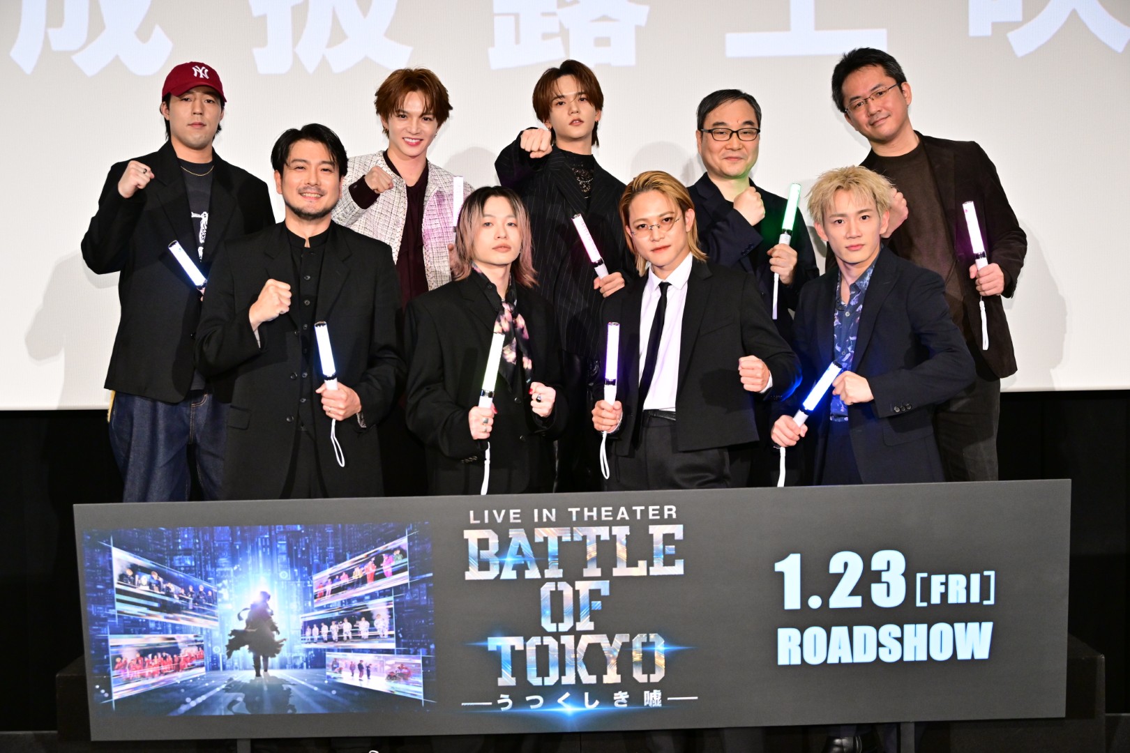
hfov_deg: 41.1
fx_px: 1507
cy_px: 376
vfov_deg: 28.1
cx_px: 565
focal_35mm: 48
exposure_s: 1/200
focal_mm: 48
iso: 3200
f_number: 5.6
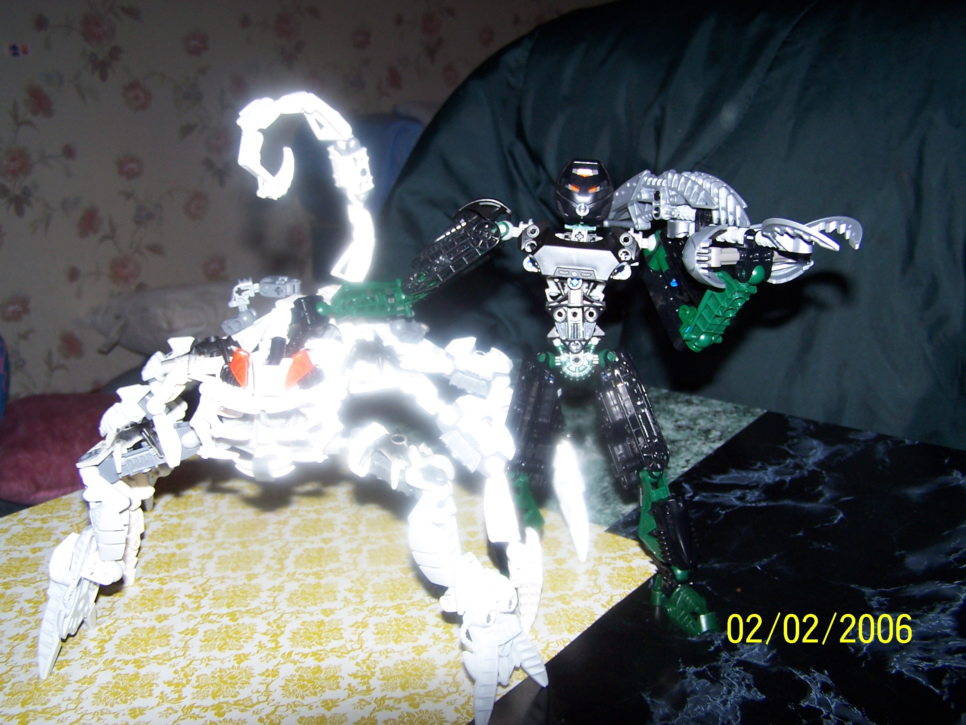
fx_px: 1060
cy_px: 362
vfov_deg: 37.7
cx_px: 483
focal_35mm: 38
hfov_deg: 49.0
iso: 80
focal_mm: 6.3
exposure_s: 1/60
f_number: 2.8
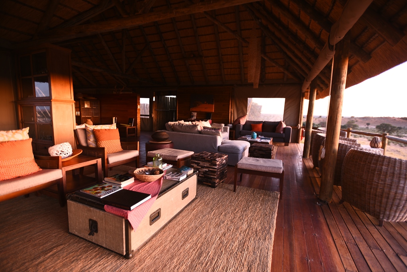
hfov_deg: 93.2
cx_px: 204
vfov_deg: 70.5
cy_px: 136
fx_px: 192
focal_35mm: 17
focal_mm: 17
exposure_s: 3
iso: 100
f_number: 2.8
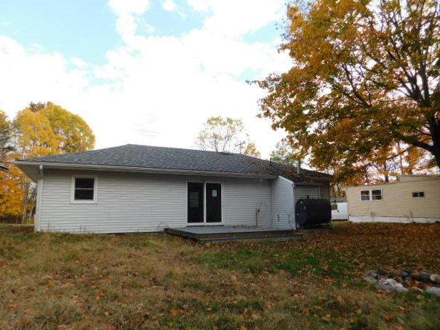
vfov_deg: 56.8
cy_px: 169
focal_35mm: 24
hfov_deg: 71.6
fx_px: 305
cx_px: 228
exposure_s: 1/400
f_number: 3
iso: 125
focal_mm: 4
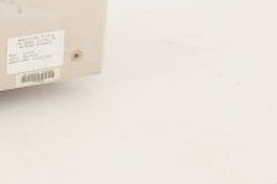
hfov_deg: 12.7
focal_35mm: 154
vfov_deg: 8.8
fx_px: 1185
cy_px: -46
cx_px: -125
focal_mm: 50
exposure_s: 1/125
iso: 1600
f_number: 13
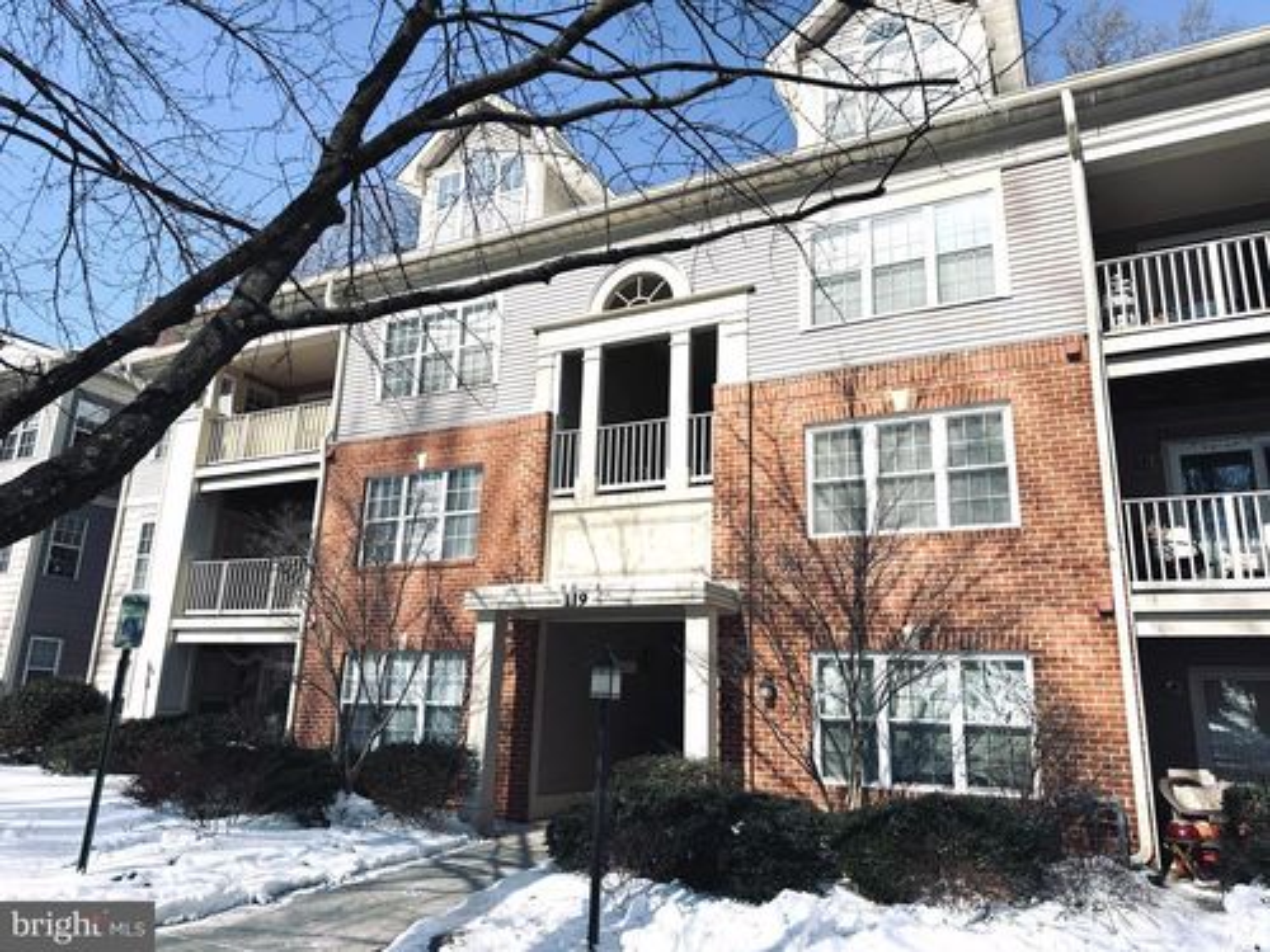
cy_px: 476
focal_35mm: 24
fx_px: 881
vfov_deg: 56.8
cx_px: 635
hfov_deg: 71.6
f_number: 1.78
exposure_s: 1/5000
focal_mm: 6.86
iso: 80
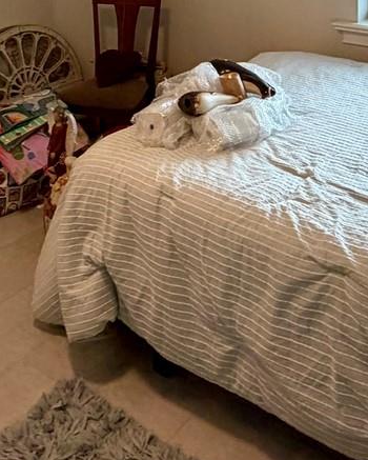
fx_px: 680
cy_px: -60
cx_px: 134
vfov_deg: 32.3
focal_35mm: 50
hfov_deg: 30.1
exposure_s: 1/60
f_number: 2.2
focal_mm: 2.22
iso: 250
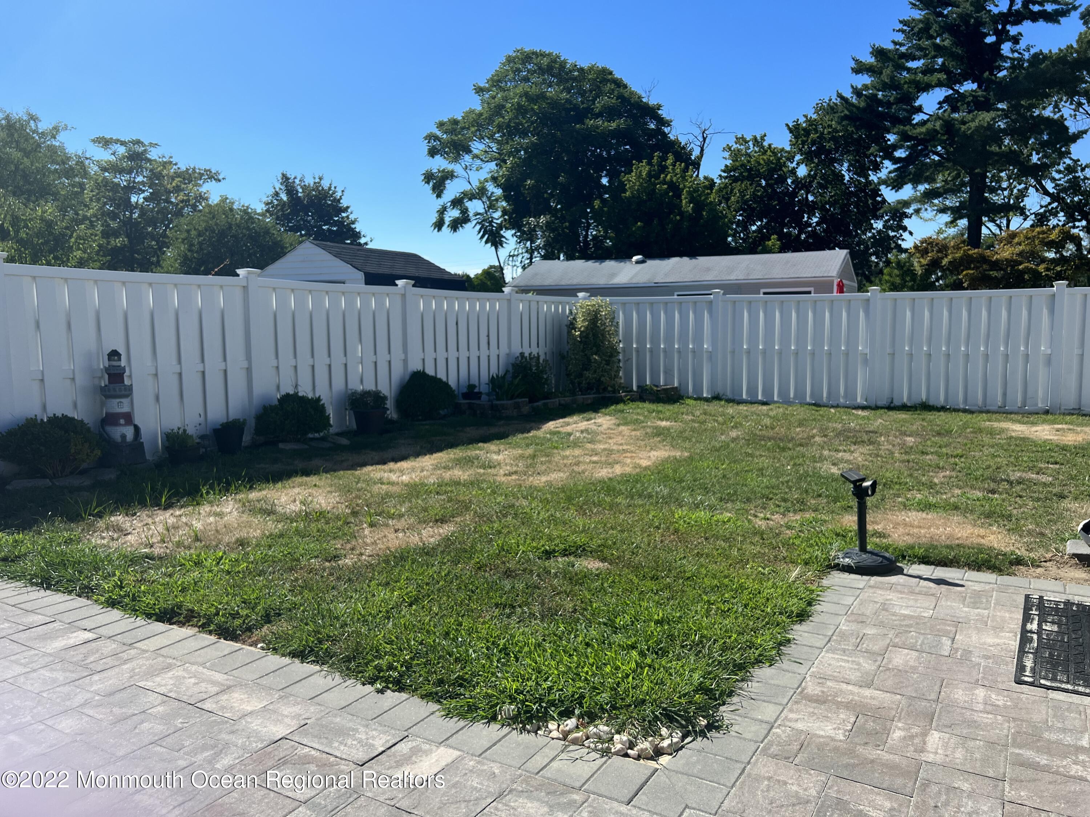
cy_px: 408
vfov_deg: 53.1
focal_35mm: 26
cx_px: 545
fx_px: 819
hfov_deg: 67.3
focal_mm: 5.7
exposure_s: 1/6579
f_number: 1.5
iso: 50
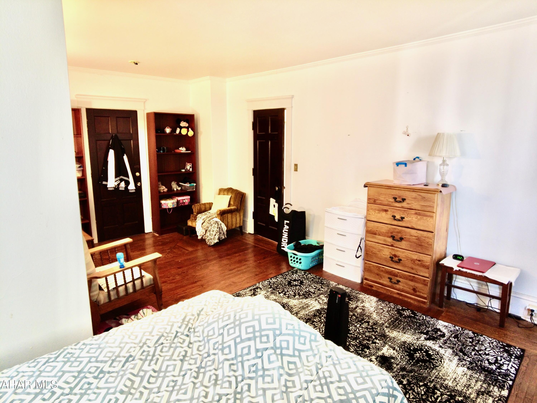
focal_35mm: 20
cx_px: 268
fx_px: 310
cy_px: 202
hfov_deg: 81.7
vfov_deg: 66.0
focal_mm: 4.4
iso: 200
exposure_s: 1/10
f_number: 1.8
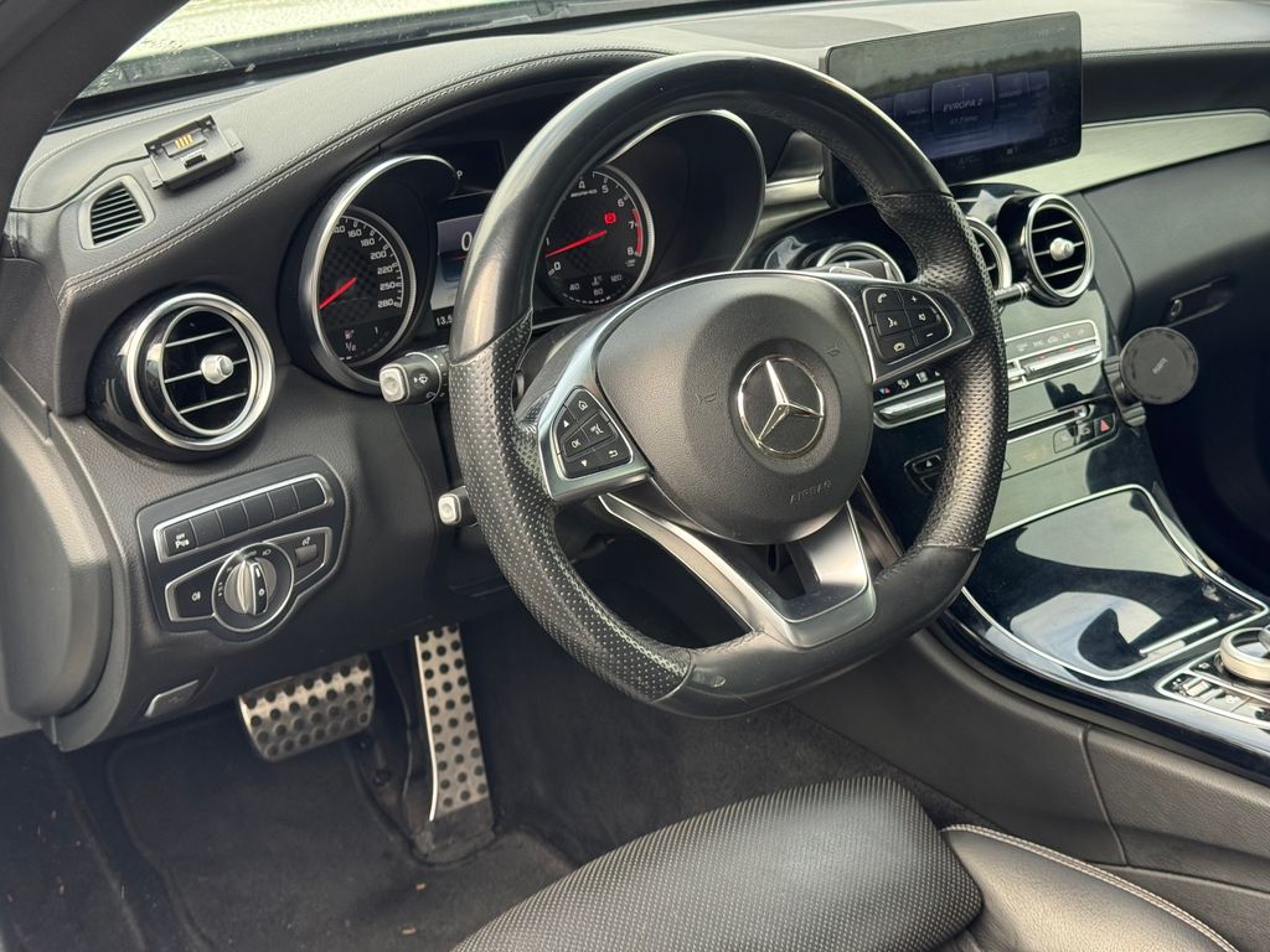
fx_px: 1761
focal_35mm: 48
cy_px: 476
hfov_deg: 39.7
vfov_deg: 30.3
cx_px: 635
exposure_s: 1/222
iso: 80
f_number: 1.78
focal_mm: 6.76
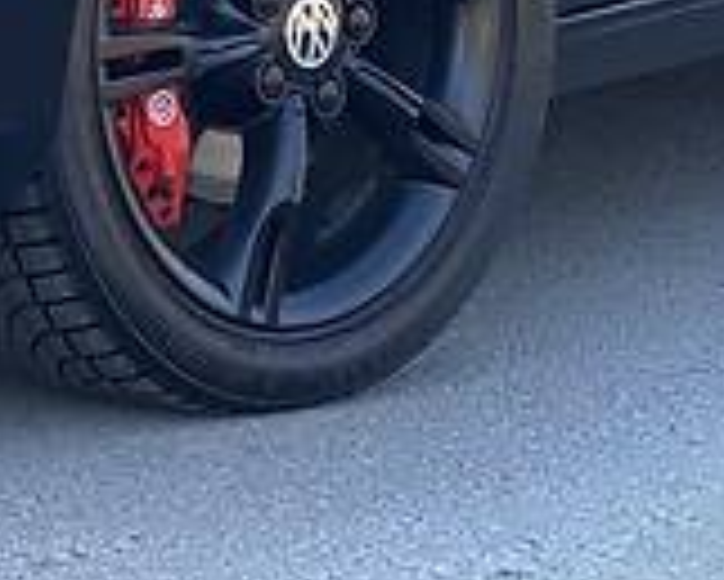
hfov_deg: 7.6
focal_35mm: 252
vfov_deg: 6.1
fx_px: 5403
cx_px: -45
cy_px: -351
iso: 32
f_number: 2
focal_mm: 6
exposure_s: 1/122
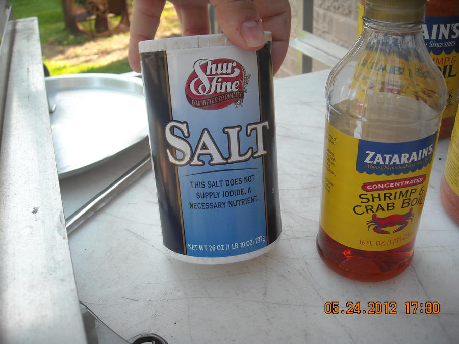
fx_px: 464
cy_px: 172
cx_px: 230
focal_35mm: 35
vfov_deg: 40.7
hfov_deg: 52.6
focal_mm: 5.7
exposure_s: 1/96
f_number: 2.8
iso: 64
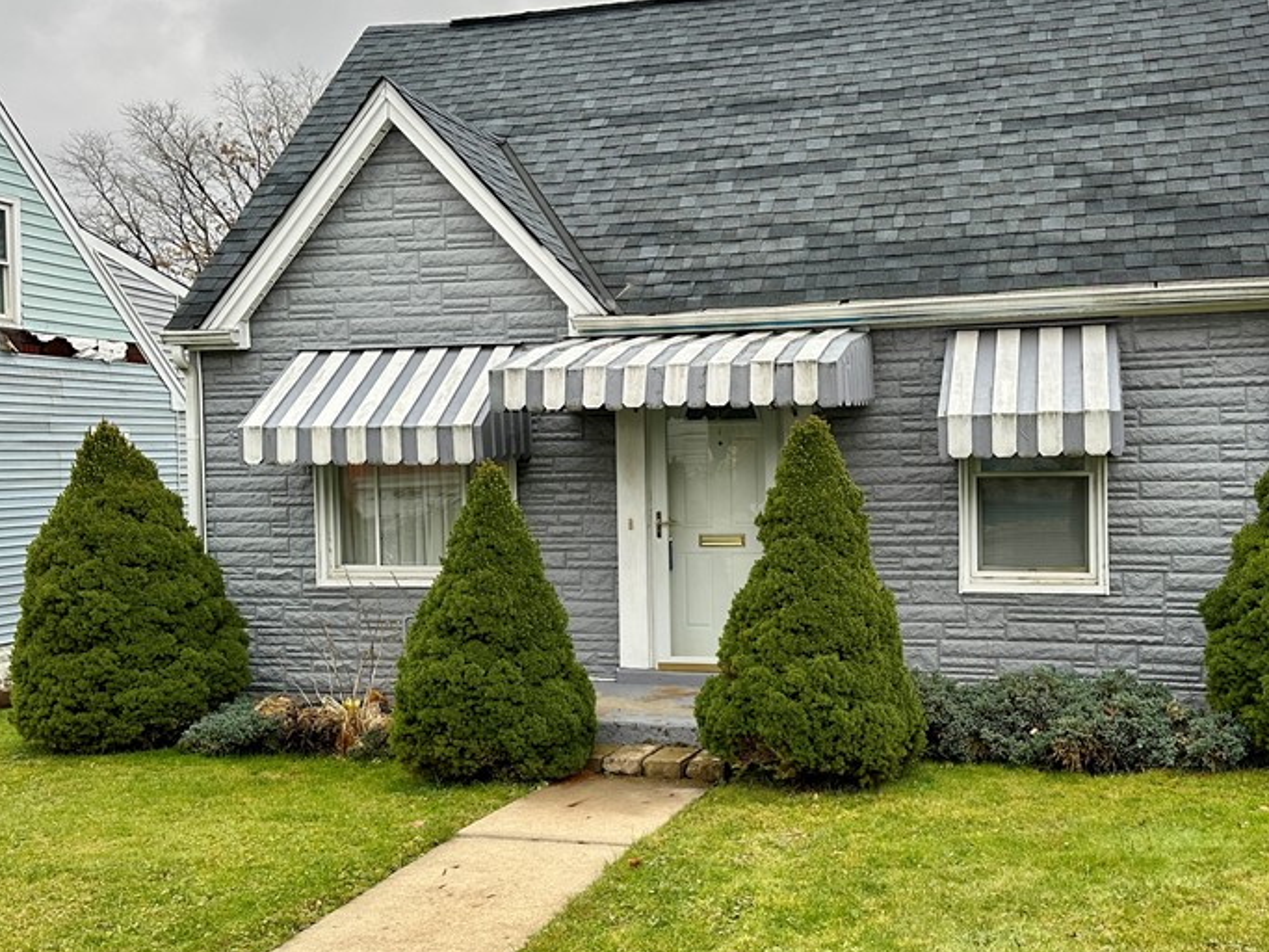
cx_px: 706
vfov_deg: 39.6
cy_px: 500
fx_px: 1320
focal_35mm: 36
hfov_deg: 51.3
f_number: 1.78
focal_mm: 6.86
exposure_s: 1/193
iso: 64
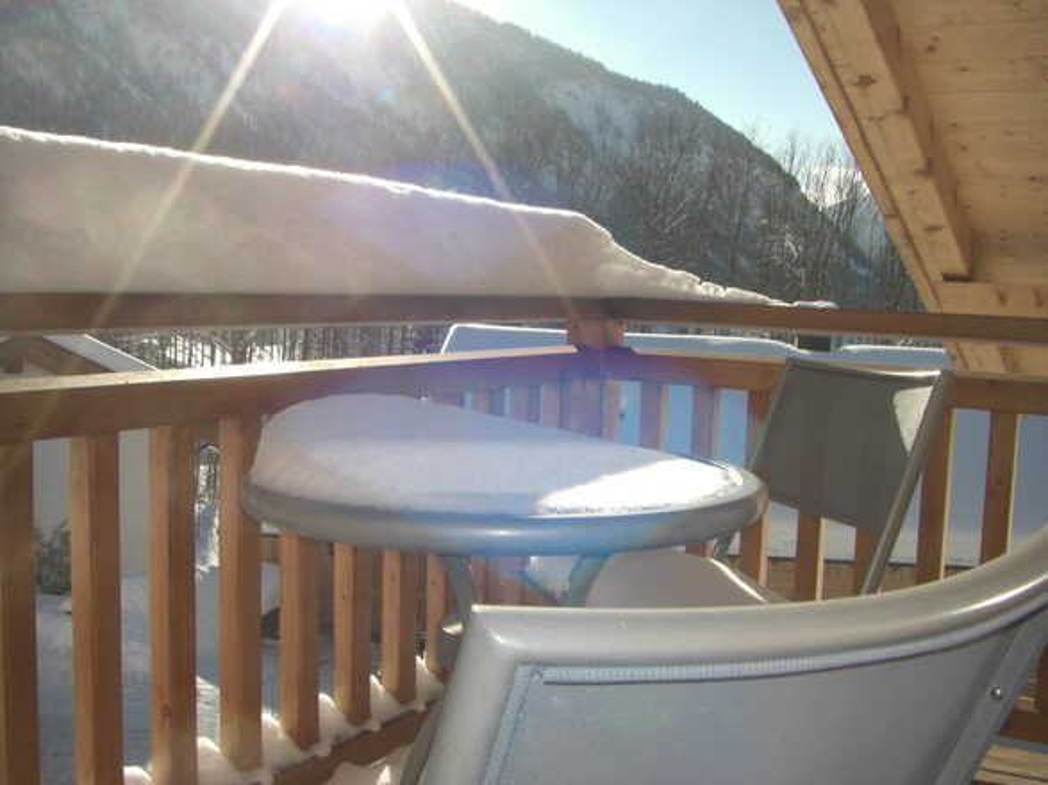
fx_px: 1150
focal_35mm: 38
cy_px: 392
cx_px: 524
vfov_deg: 37.7
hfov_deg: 49.0
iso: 64
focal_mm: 6.3
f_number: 4.6
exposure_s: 1/320
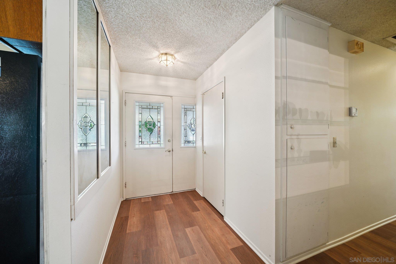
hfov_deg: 108.3
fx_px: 143
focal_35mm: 13
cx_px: 198
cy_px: 132
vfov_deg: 85.4
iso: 400
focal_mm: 13
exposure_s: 1/15
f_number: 8
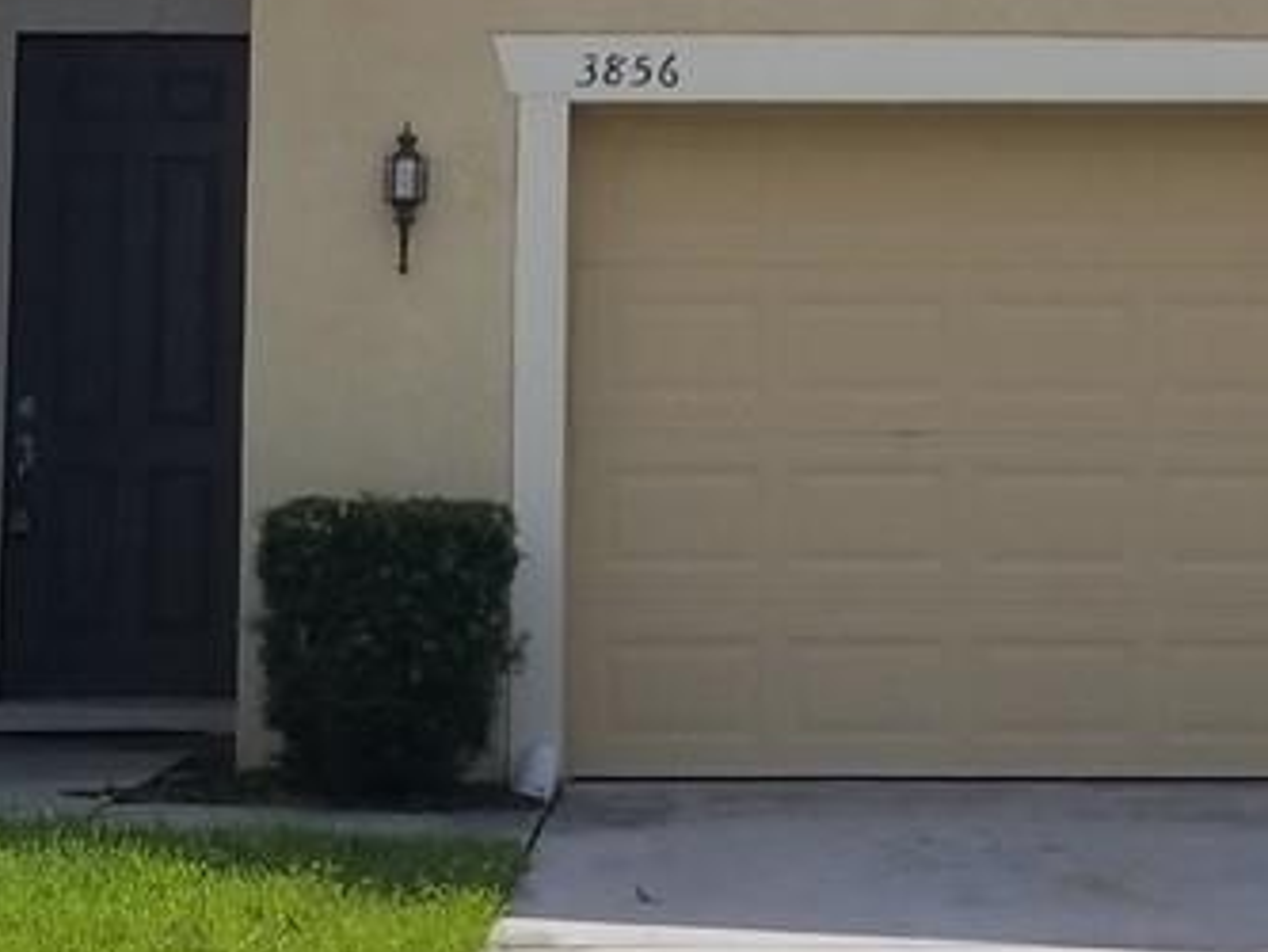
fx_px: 4580
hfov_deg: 15.7
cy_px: 91
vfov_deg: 11.8
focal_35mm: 125
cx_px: 880
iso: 50
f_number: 1.7
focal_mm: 4.3
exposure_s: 1/3968
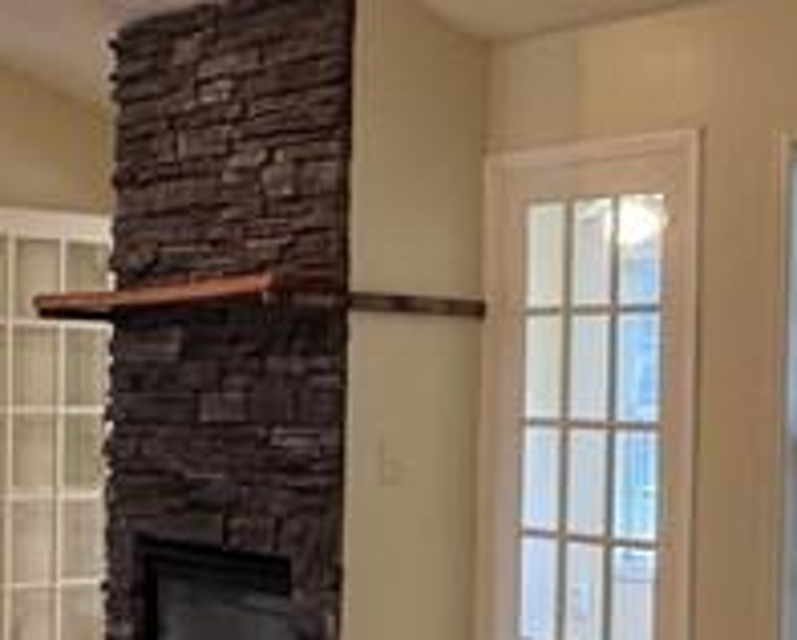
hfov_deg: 25.9
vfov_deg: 21.5
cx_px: 708
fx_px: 1676
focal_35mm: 71
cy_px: 421
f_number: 2.2
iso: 250
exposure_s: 1/60
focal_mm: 2.22
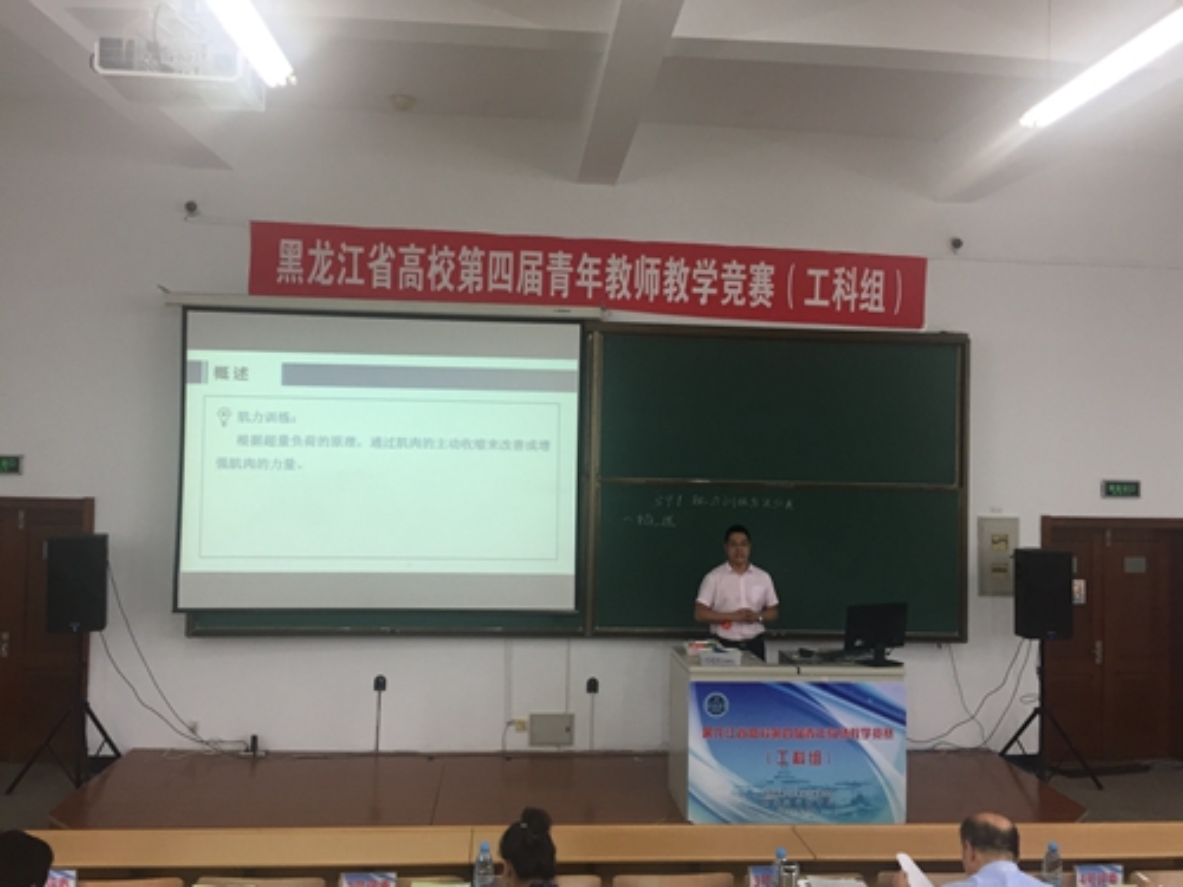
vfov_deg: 48.2
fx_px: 991
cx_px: 592
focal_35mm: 29
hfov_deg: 61.7
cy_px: 444
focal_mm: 4.15
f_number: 2.2
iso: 50
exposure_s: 1/33
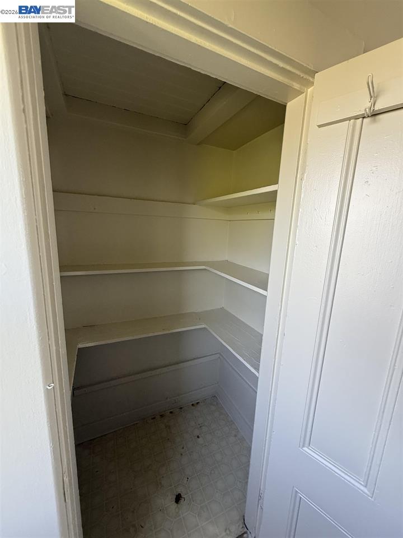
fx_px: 217
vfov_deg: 102.1
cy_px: 269
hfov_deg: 85.7
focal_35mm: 14
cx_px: 202
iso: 200
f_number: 2.2
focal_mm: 2.22
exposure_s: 1/99
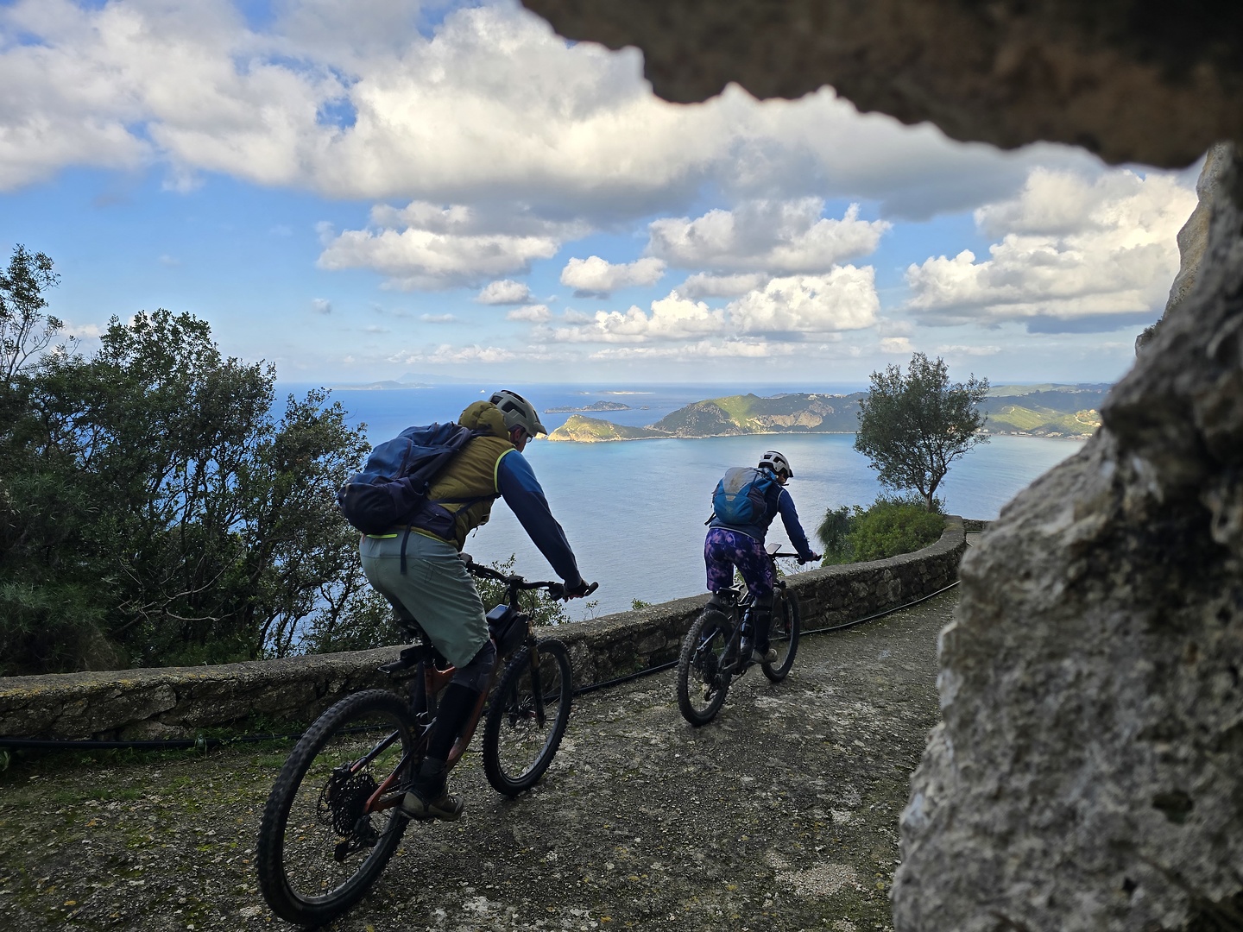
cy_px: 466
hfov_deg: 73.9
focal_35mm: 23
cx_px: 622
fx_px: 826
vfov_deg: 58.9
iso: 12
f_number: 1.7
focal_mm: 6.3
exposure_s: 1/505
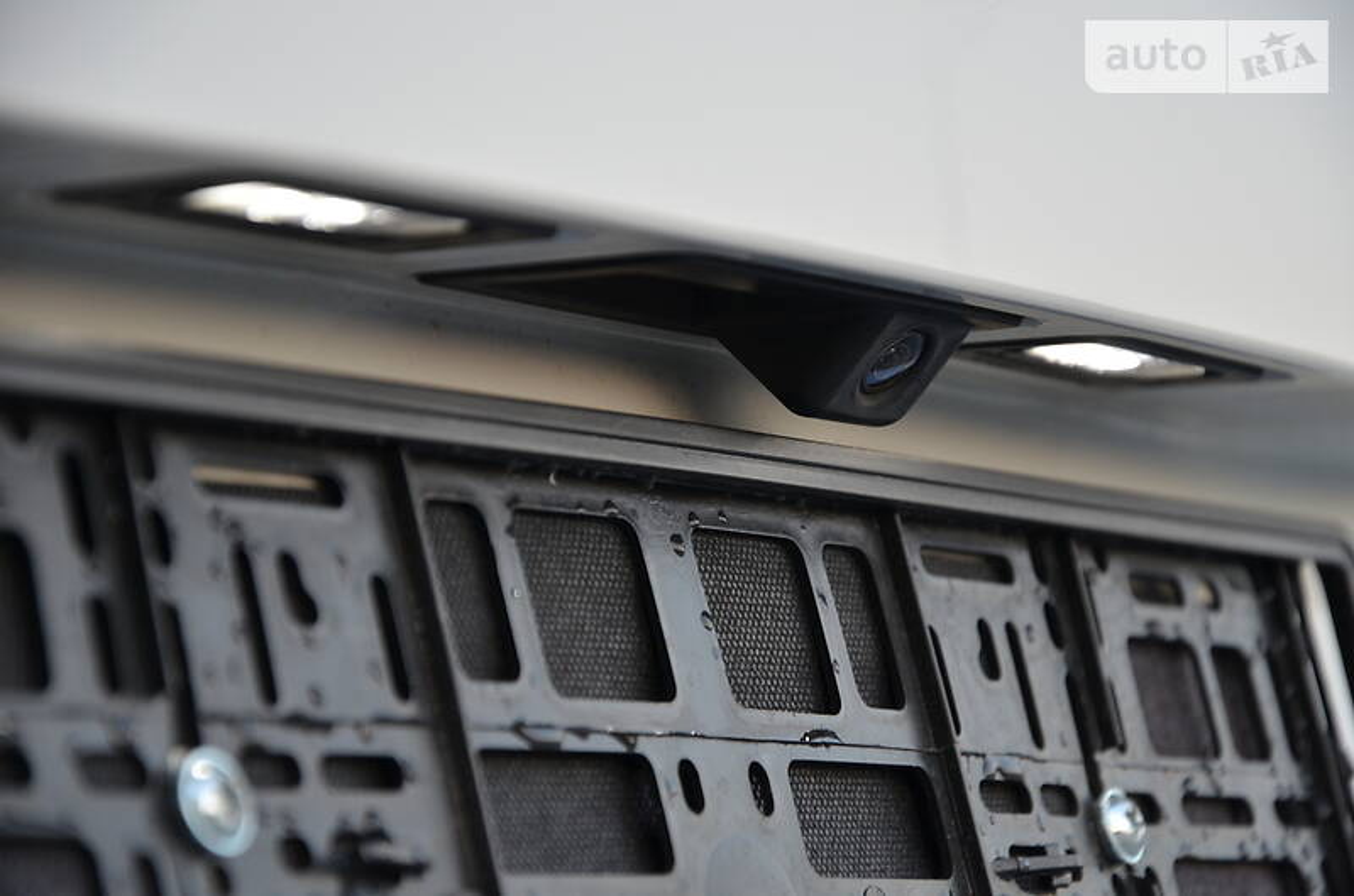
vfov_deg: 8.7
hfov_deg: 13.1
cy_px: 448
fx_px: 5912
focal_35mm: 158
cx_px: 677
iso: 450
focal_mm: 105
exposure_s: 1/60
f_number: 5.6
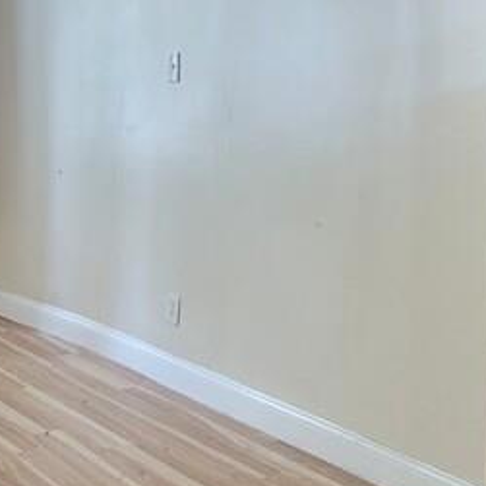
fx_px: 969
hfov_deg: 28.2
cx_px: 239
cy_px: 114
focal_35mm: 61
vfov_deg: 27.7
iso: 400
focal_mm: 2.2
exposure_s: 1/29
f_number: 2.2
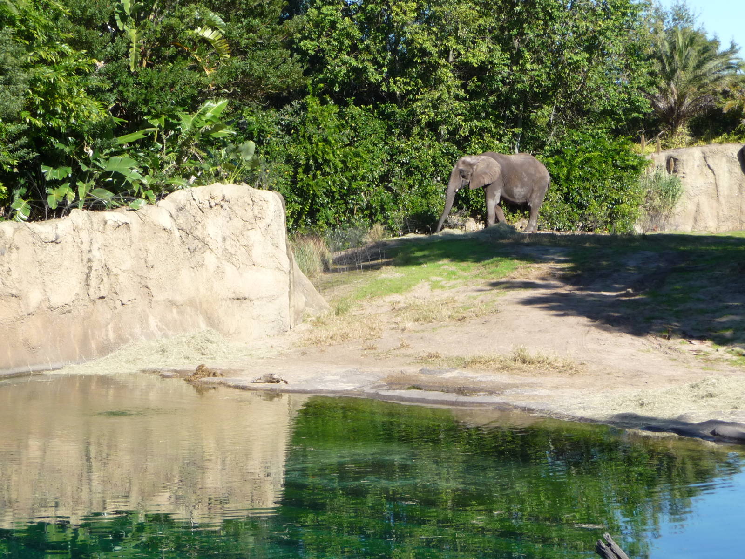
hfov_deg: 22.0
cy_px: 280
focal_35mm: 89
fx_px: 1915
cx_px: 372
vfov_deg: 16.6
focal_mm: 15.2
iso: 160
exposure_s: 1/500
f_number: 4.7
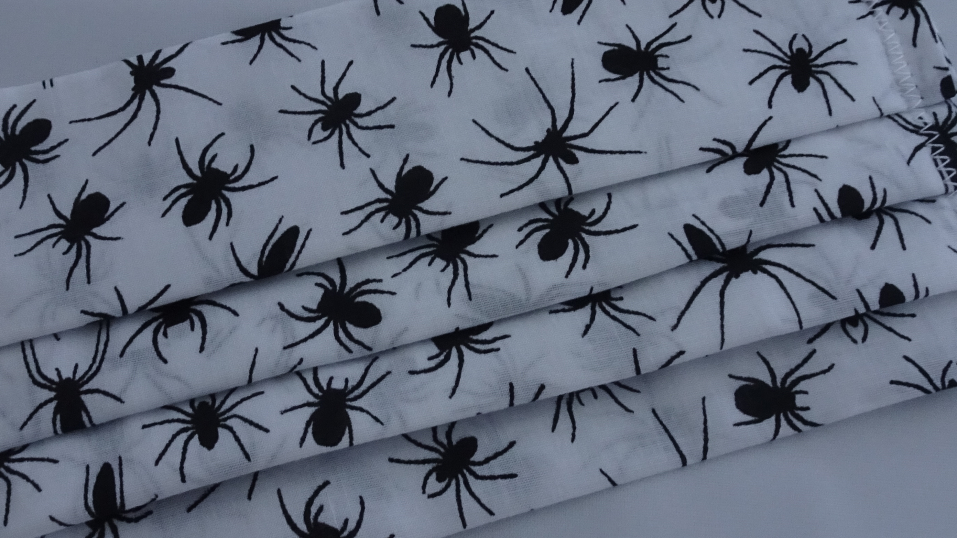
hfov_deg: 44.5
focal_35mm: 46
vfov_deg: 25.9
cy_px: 235
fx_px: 1167
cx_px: 420
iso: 800
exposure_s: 1/30
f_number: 3.5
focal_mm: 4.1
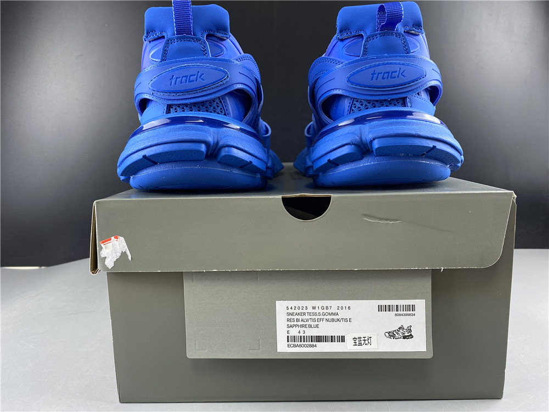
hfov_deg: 67.3
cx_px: 274
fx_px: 412
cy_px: 206
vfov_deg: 53.1
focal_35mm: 26
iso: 64
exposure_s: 1/50
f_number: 1.8
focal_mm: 4.25
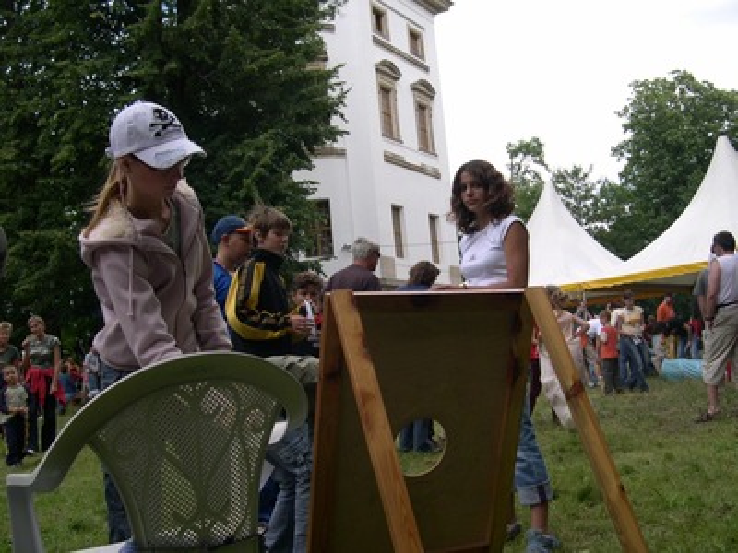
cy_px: 276
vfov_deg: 37.7
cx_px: 369
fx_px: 810
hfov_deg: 49.0
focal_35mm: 38
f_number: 2.8
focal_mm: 8
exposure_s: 1/502
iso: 100
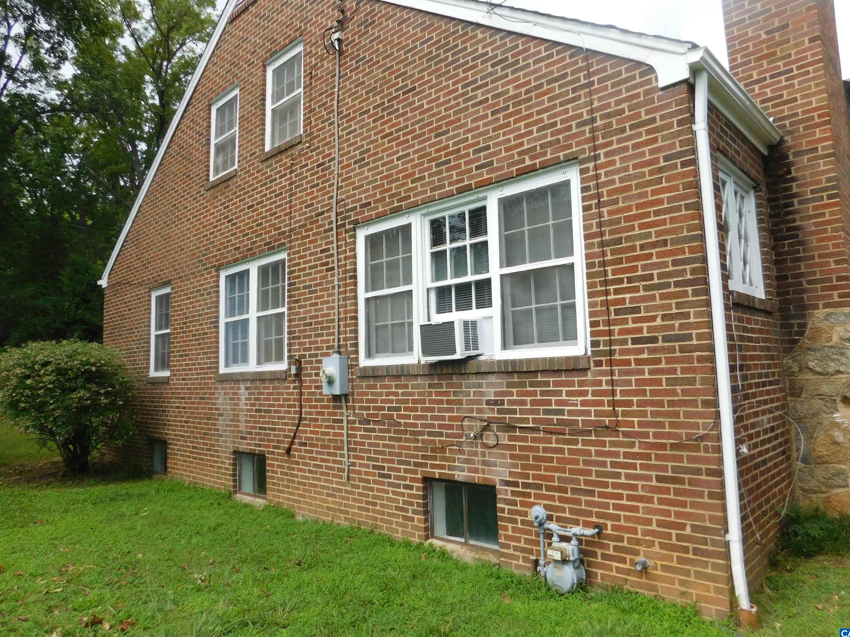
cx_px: 428
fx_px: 589
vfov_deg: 56.8
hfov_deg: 71.6
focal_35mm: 24
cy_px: 312
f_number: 3
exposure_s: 1/640
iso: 125
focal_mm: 4
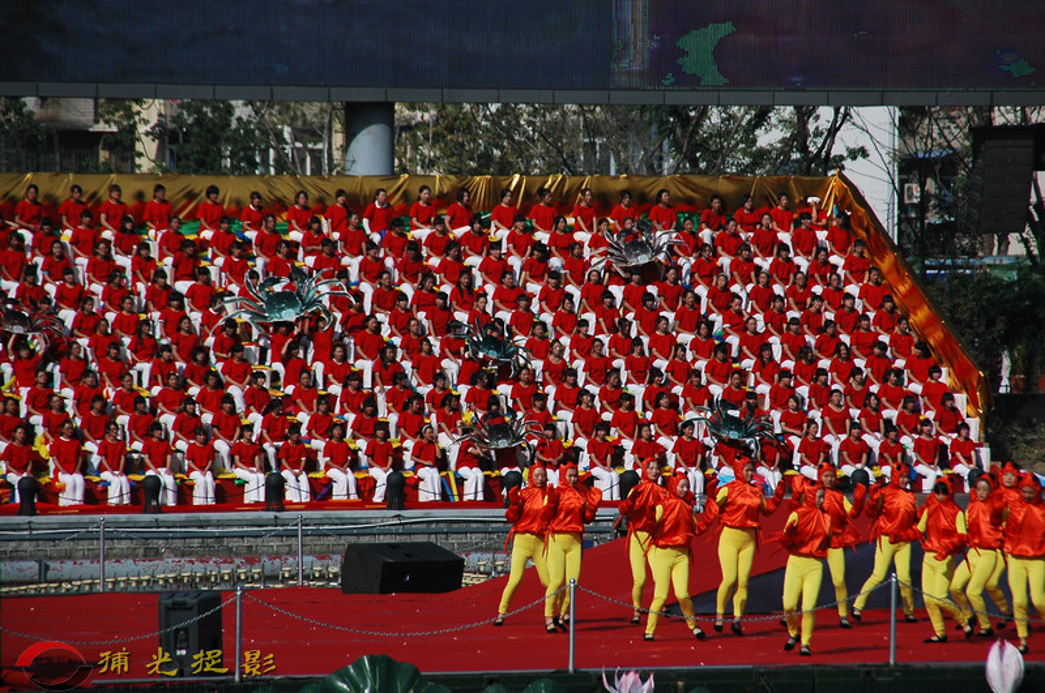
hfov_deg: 6.9
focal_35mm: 300
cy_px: 346
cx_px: 522
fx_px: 8696
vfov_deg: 4.6
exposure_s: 1/1250
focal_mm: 200
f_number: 8
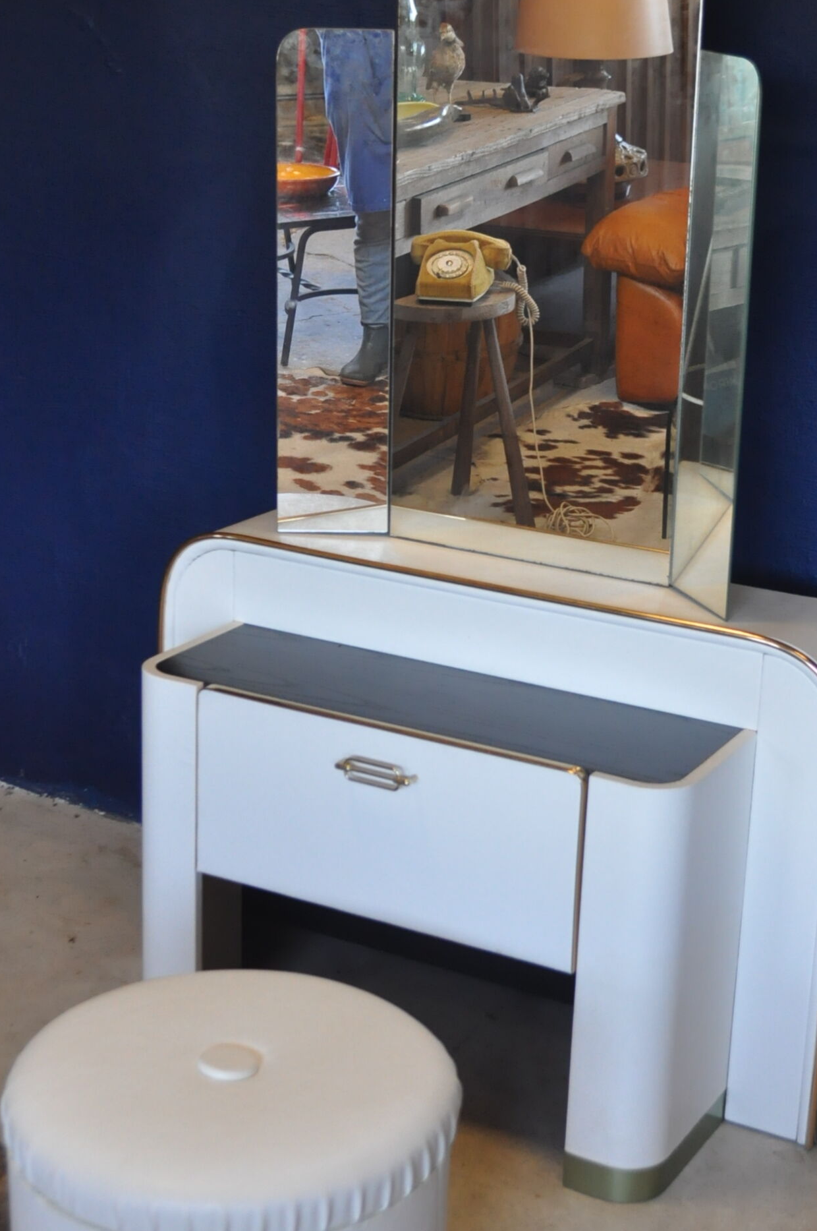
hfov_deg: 21.8
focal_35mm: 62
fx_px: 2116
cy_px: 541
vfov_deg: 32.4
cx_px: 466
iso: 800
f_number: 4
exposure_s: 1/60
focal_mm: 24
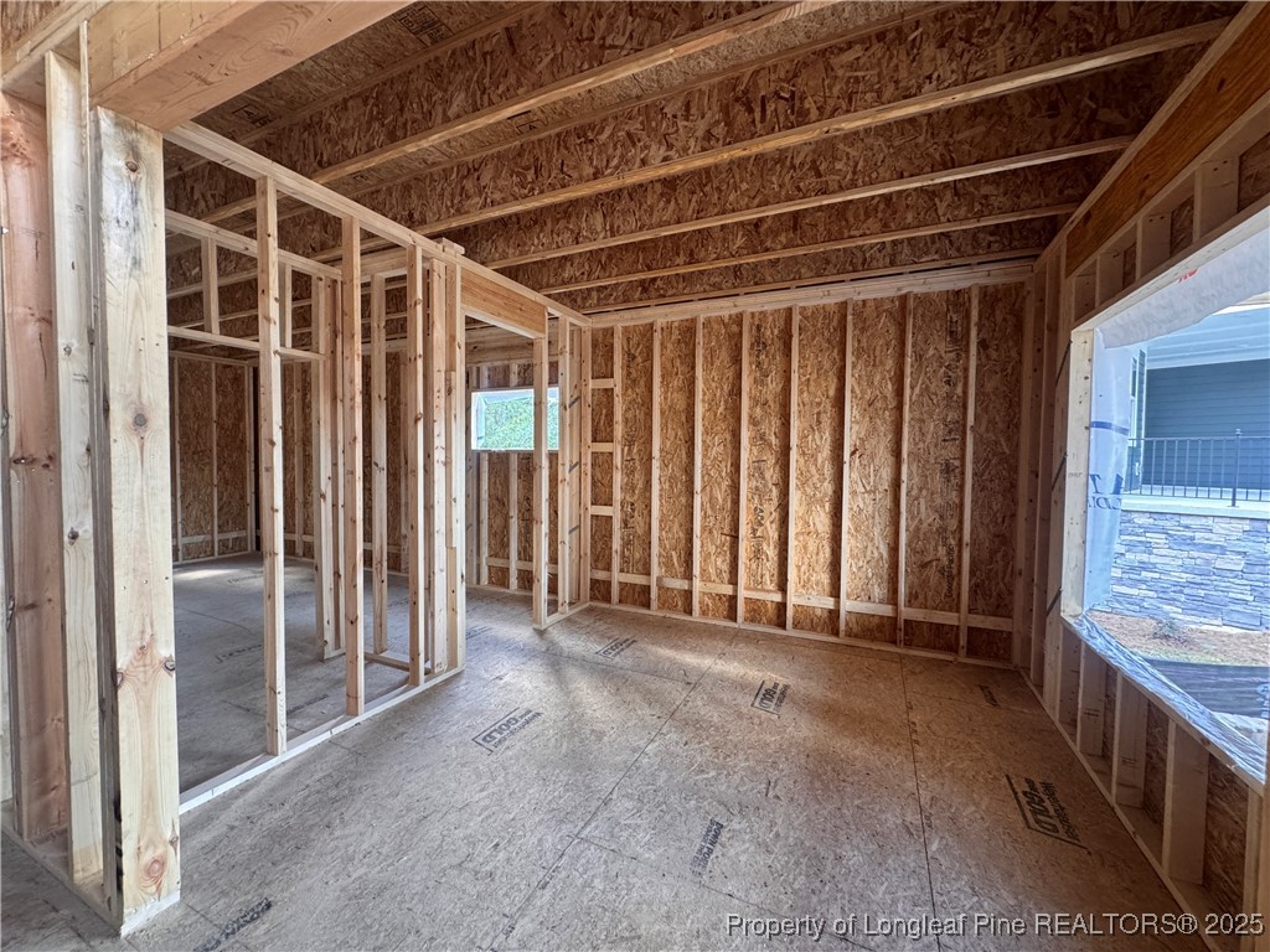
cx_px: 635
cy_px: 476
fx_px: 514
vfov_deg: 85.7
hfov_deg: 102.1
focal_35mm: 14
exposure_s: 1/69
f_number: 2.2
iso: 320
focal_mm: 2.22
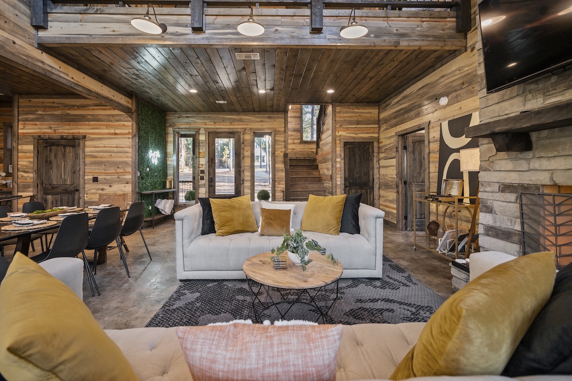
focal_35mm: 15
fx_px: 238
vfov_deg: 77.3
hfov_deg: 100.4
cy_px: 182
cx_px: 283
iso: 500
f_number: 4
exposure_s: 1/60
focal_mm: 14
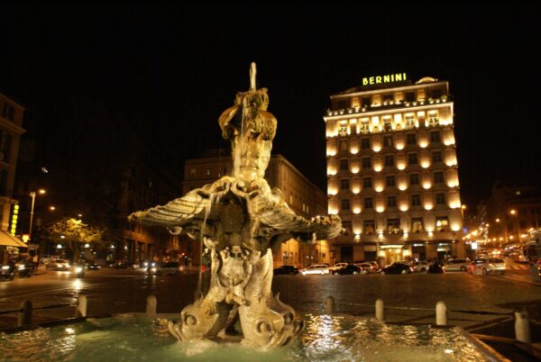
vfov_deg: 48.1
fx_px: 406
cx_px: 270
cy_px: 181
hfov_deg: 67.3
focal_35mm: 27
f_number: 4
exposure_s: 1/13
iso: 800
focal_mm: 18
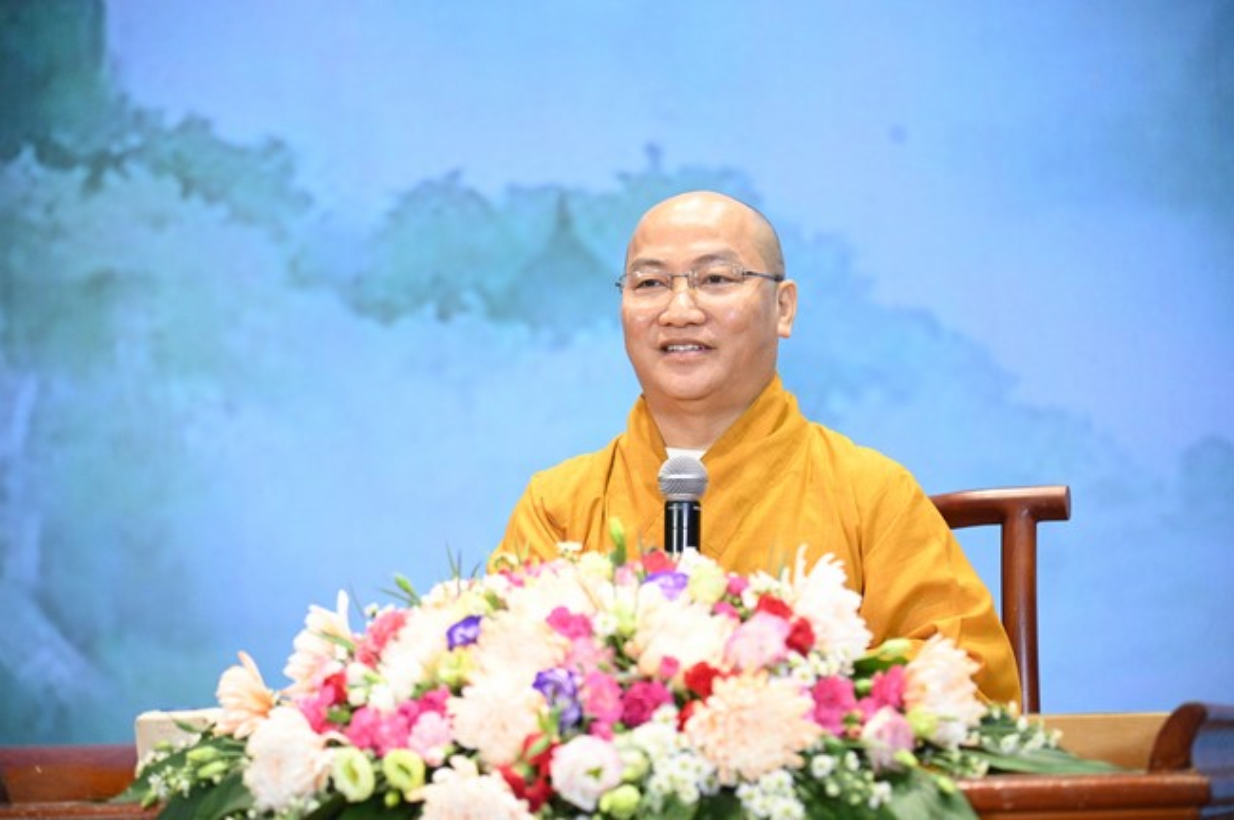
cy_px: 410
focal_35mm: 120
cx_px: 617
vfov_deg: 11.4
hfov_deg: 17.1
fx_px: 4109
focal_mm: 120
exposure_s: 1/200
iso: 6400
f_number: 4
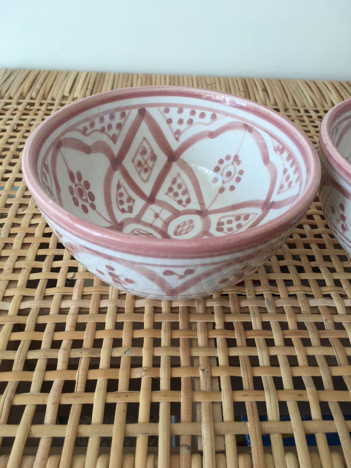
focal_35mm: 29
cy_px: 234
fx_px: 392
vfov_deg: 61.7
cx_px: 176
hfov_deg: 48.2
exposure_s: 1/50
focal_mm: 4.15
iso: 25
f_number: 2.2
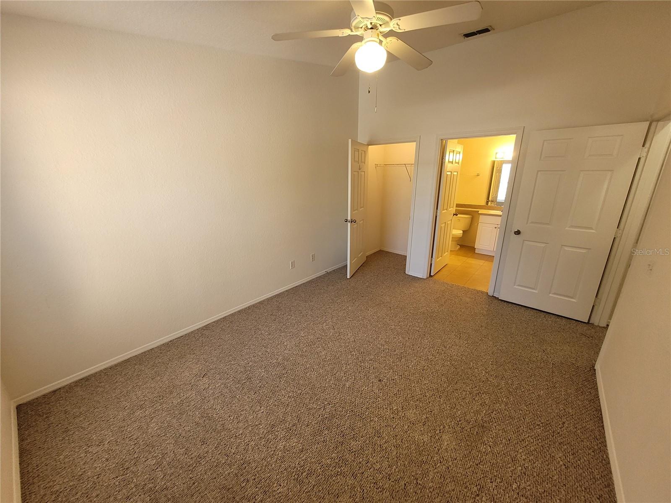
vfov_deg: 89.9
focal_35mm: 13
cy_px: 252
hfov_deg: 106.2
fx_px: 252
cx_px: 336
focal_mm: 1.74
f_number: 2.2
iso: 160
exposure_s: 1/60
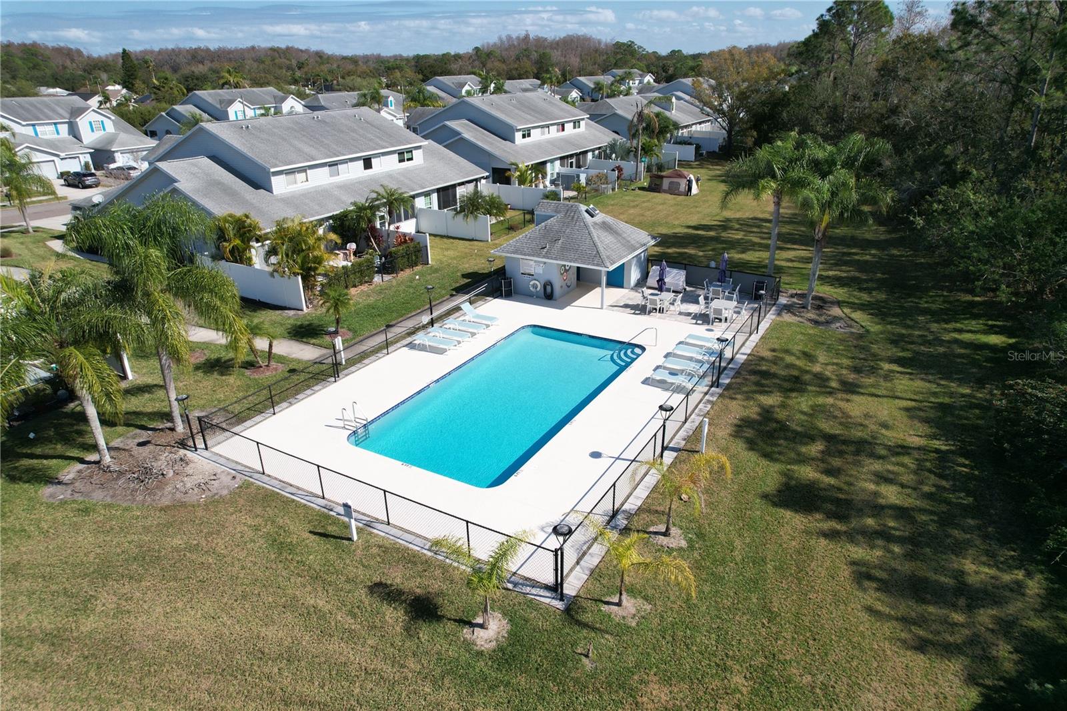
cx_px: 534
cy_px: 356
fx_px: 652
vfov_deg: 57.2
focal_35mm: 22
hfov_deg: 78.6
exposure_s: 1/640
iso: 100
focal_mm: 8.38
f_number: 2.8
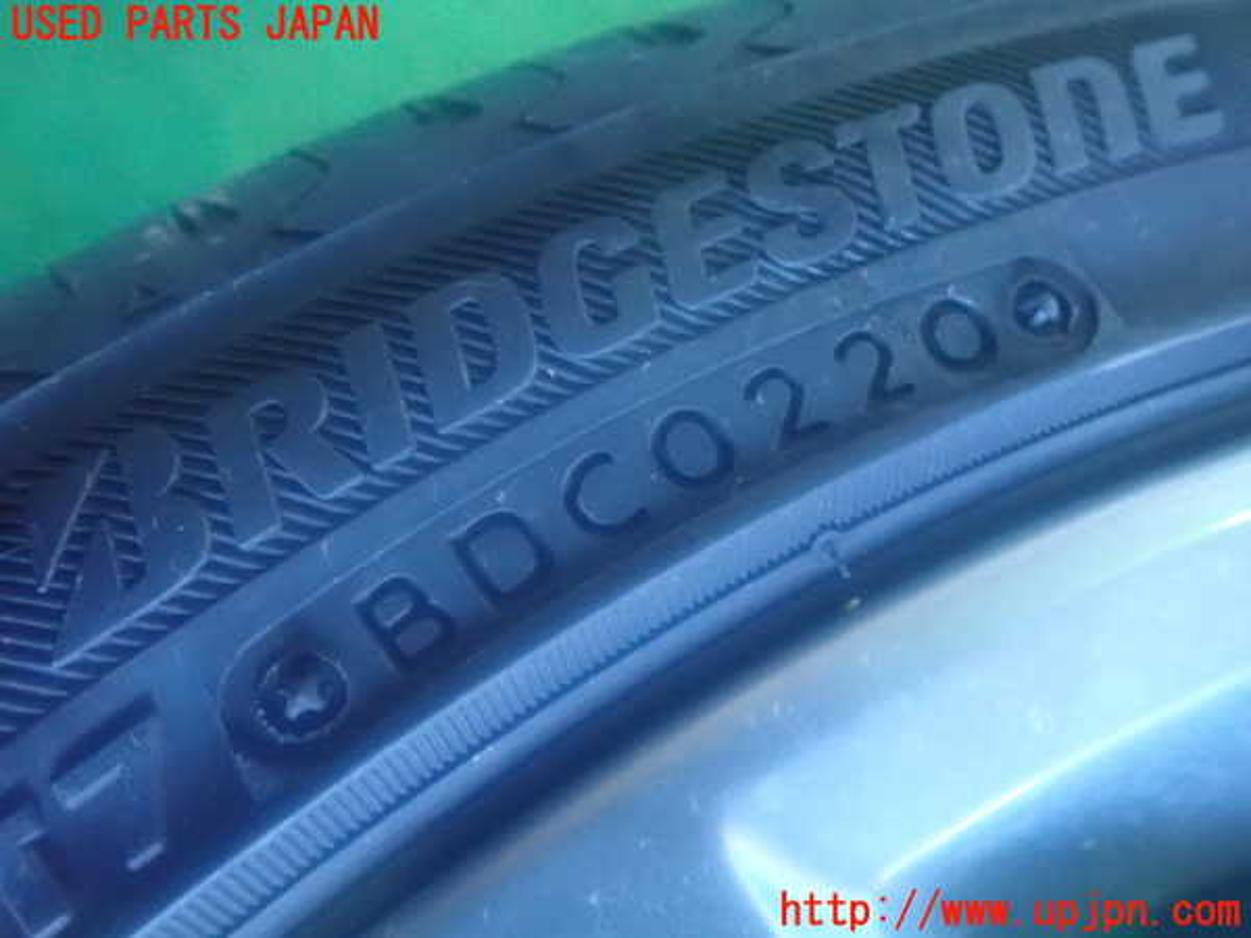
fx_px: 1084
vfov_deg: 46.8
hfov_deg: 60.0
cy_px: 469
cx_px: 626
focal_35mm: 30
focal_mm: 5.5
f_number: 2.3
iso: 1600
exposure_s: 1/20
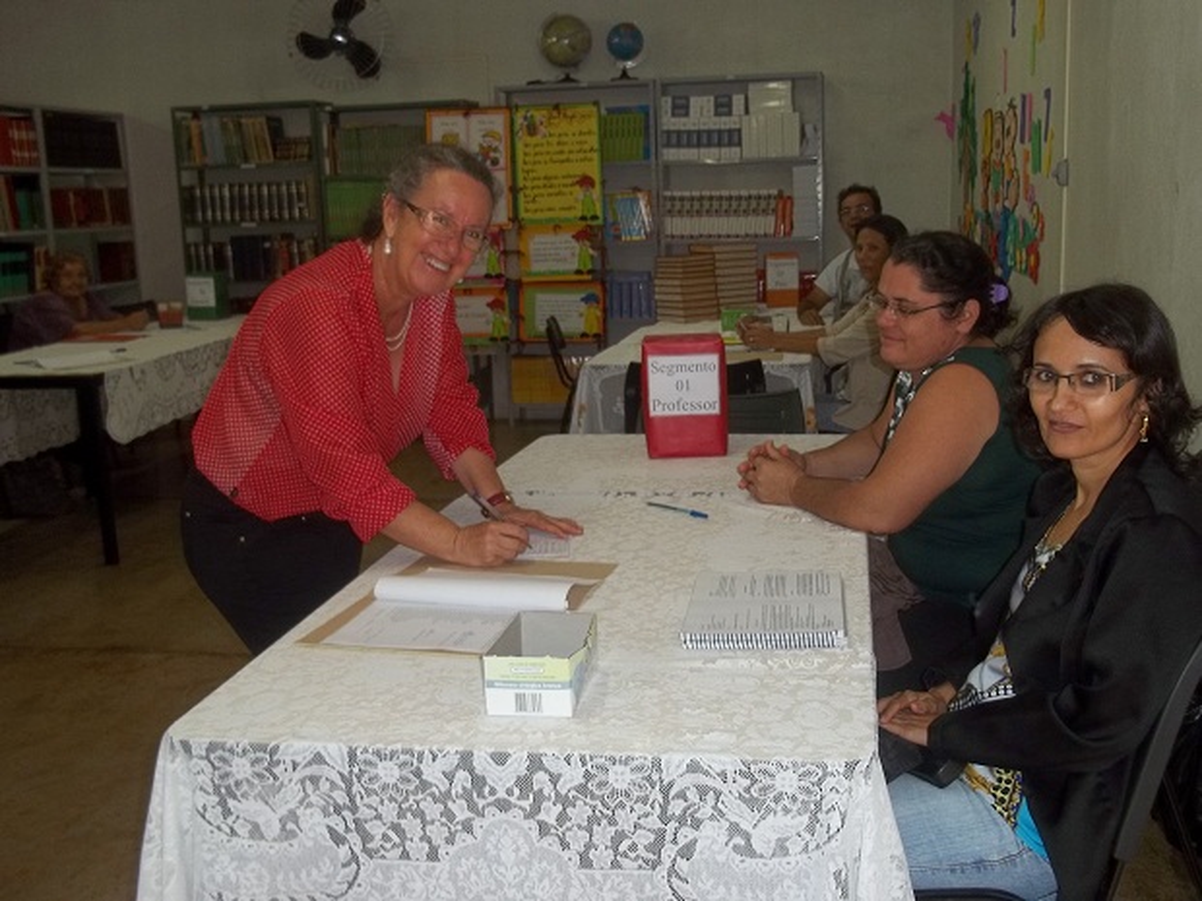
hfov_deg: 51.4
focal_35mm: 36
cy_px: 450
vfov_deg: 39.7
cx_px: 601
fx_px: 1250
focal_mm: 6.5
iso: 64
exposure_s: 1/30
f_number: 3.1
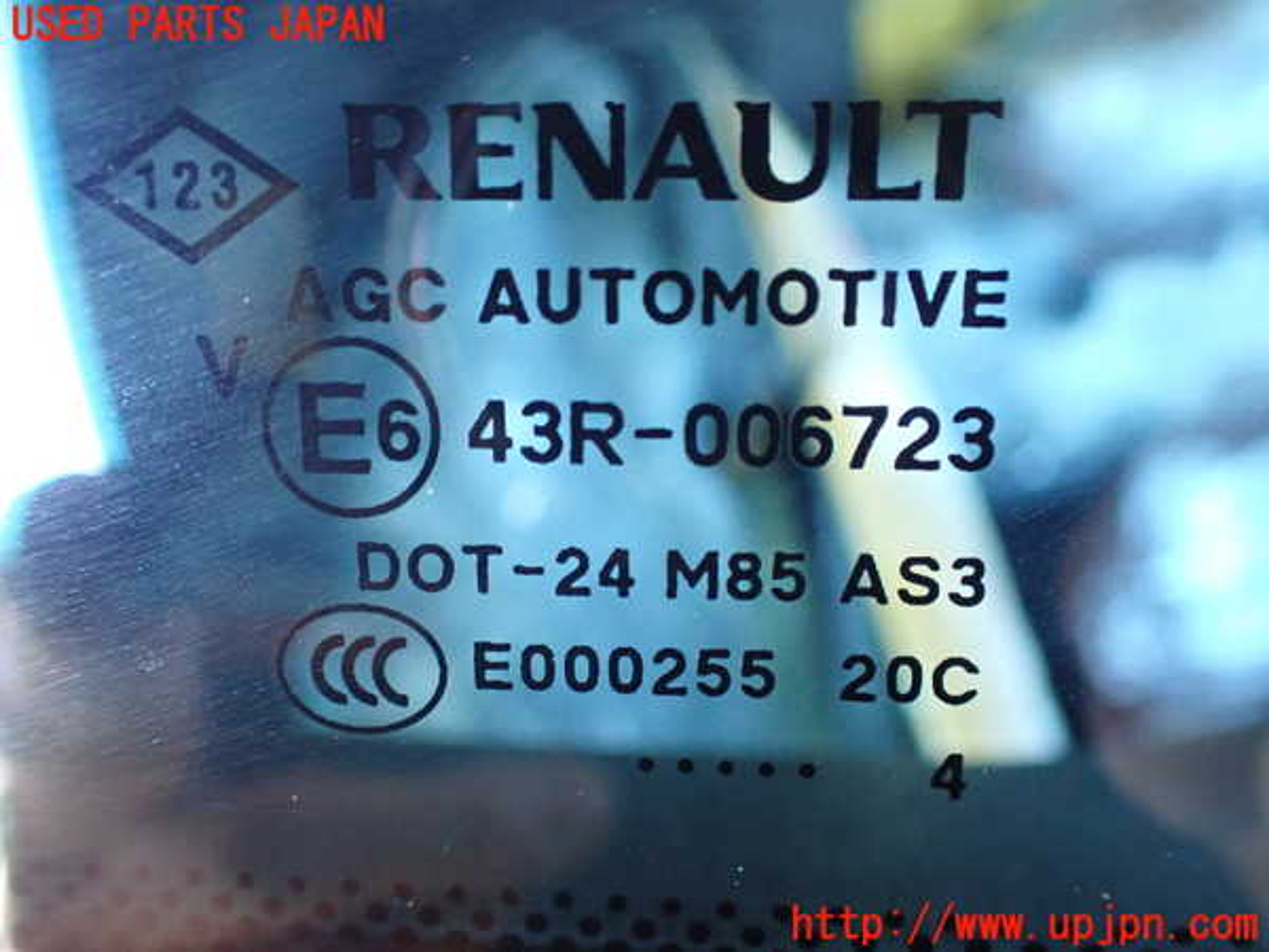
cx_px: 634
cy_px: 476
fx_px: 1100
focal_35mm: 30
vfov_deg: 46.8
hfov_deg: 60.0
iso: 800
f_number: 2.3
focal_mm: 5.4
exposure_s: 1/60
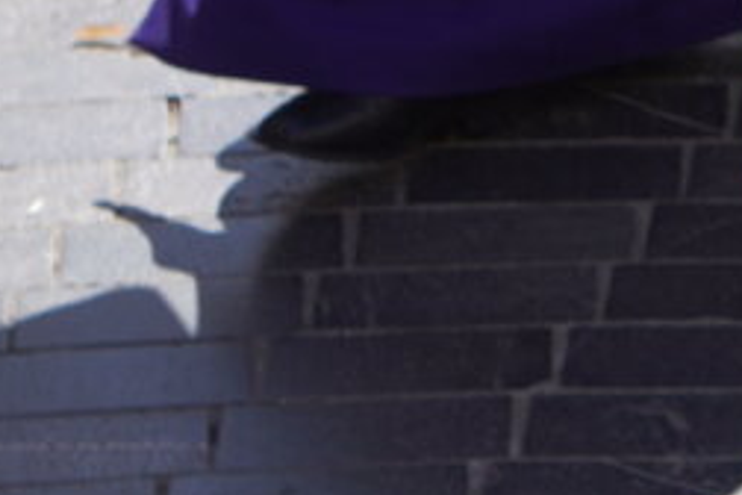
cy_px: -470
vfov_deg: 3.3
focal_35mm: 419
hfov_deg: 4.8
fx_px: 8626
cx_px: 1534
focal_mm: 55
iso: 100
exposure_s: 1/400
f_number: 5
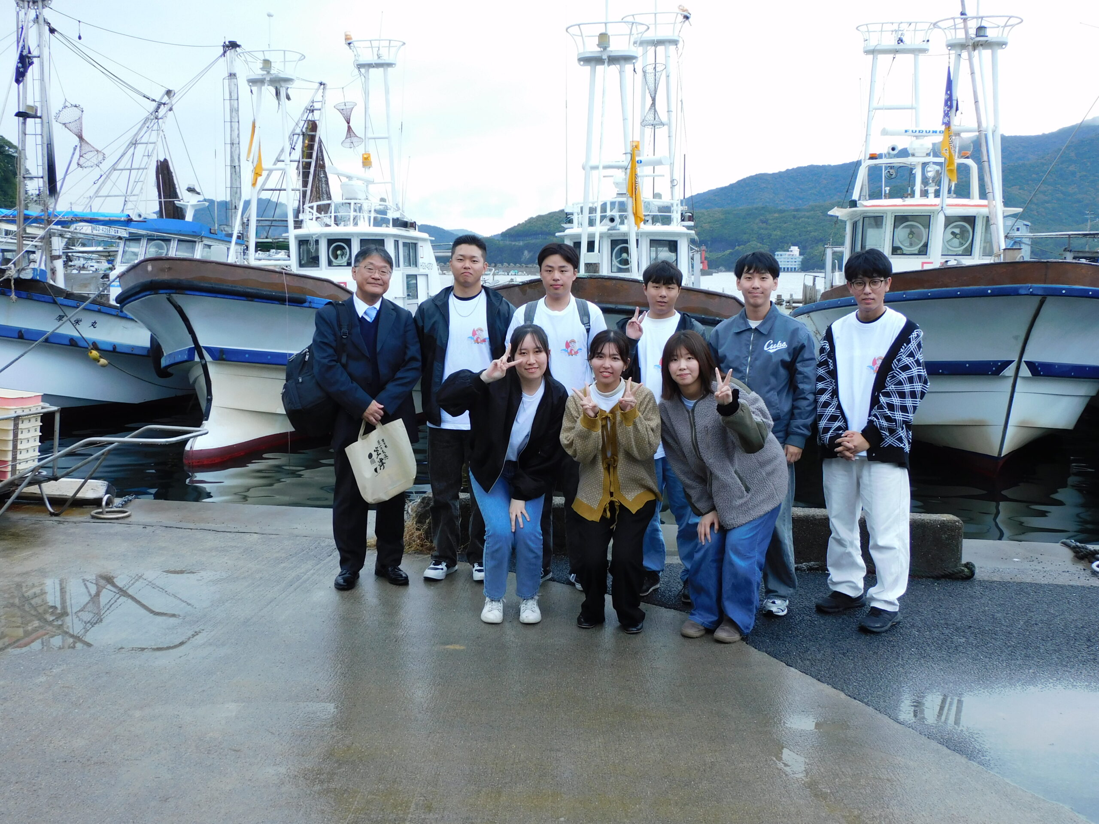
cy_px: 412
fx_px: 1111
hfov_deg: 52.6
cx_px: 550
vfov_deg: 40.7
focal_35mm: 35
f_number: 3.8
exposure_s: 1/80
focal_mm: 6.3
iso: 125
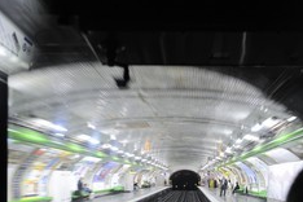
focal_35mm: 43
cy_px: 176
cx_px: 186
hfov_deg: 45.1
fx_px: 362
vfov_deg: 30.0
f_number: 2.8
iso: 1600
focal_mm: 24
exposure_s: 1/15
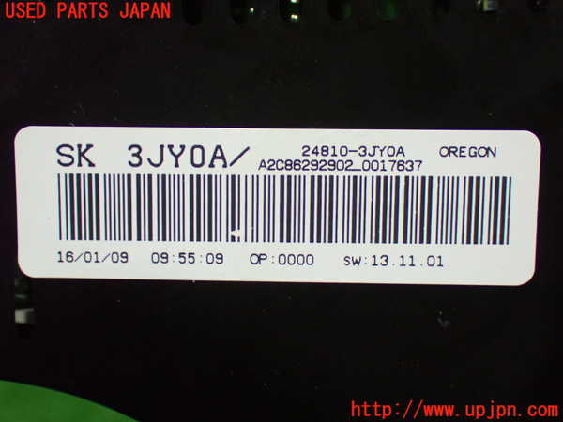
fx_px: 943
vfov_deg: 25.2
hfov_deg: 33.2
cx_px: 282
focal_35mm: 58
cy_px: 211
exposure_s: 1/60
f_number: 3.5
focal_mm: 10.35
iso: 1250
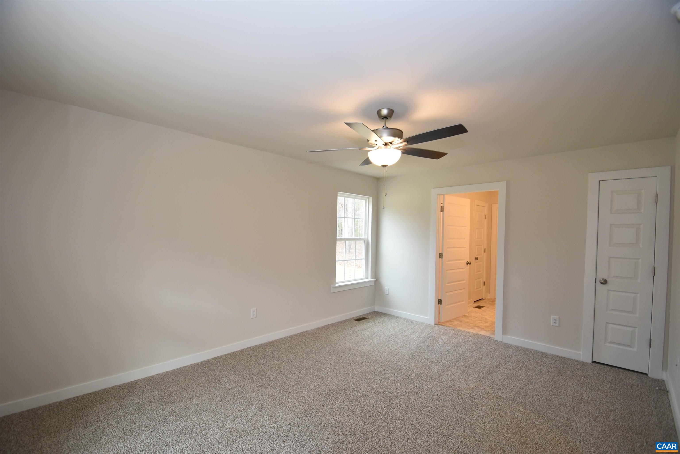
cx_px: 340
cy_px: 227
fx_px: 283
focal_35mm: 15
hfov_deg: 100.4
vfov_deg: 77.3
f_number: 4
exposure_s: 1/60
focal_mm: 10
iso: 280
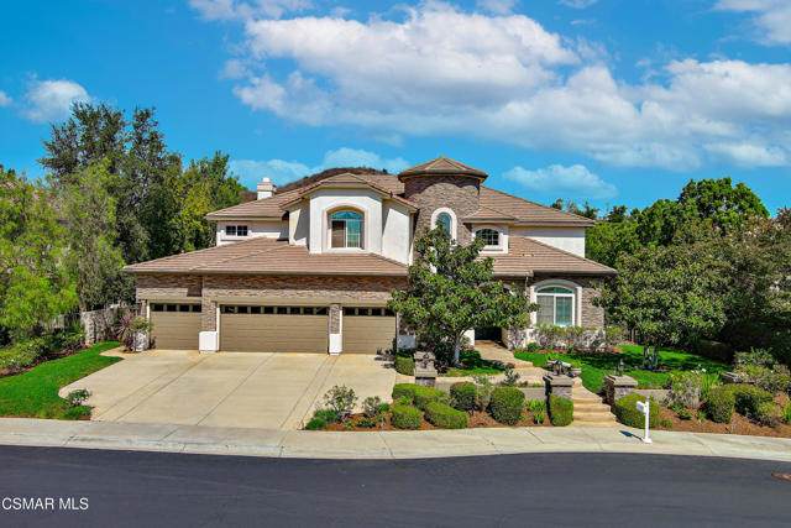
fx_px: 637
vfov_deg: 45.0
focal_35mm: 29
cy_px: 264
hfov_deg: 63.6
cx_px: 396
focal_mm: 10.57
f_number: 2.8
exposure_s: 1/220
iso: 100
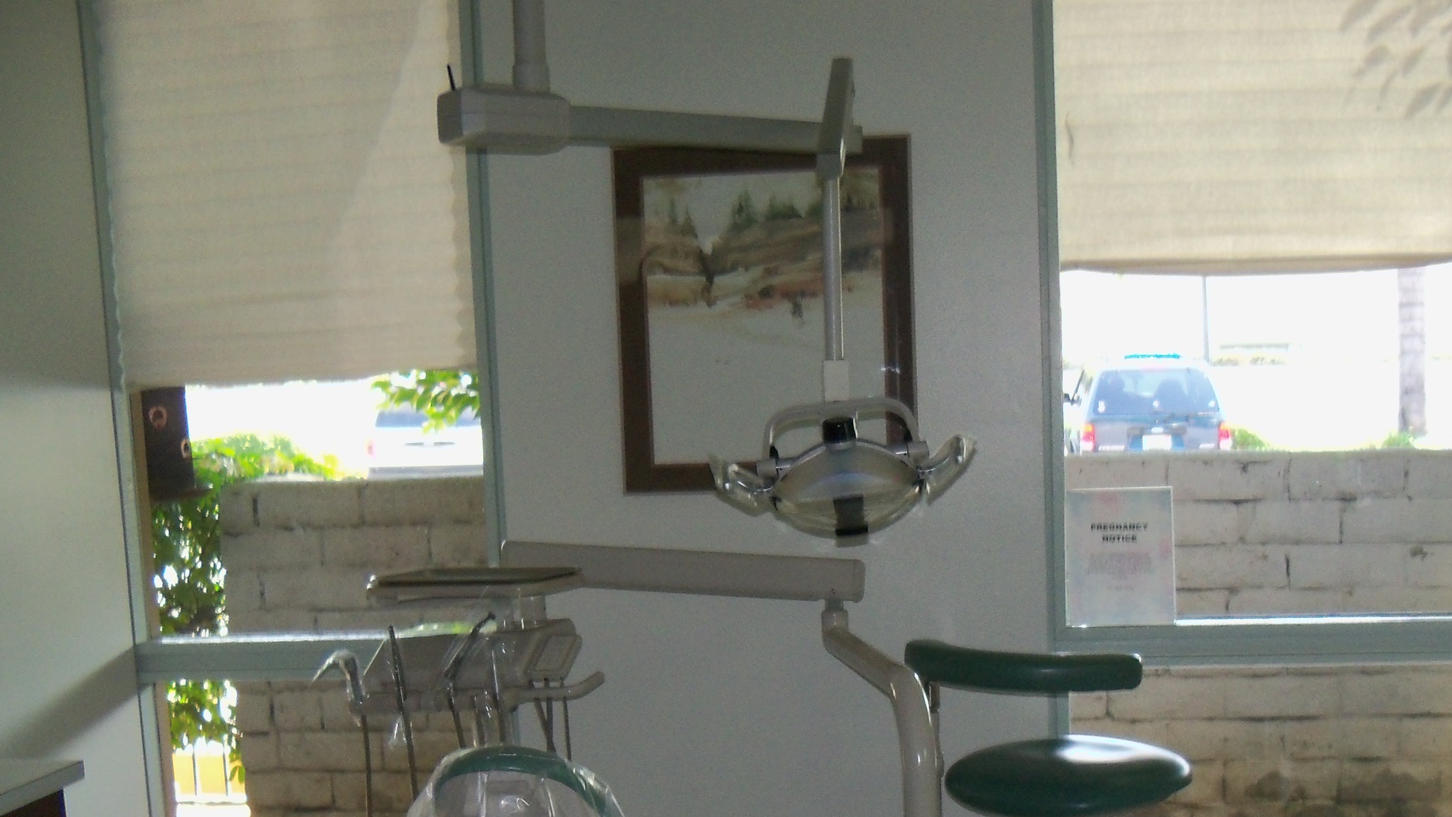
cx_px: 818
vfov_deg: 24.5
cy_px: 672
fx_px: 1848
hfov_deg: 42.8
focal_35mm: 48
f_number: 3.5
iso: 200
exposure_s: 1/30
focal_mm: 6.2
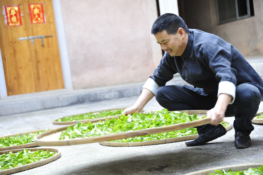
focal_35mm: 85
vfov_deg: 16.1
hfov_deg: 23.9
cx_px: 132
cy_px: 88
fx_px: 621
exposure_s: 1/60
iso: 200
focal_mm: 85
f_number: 4
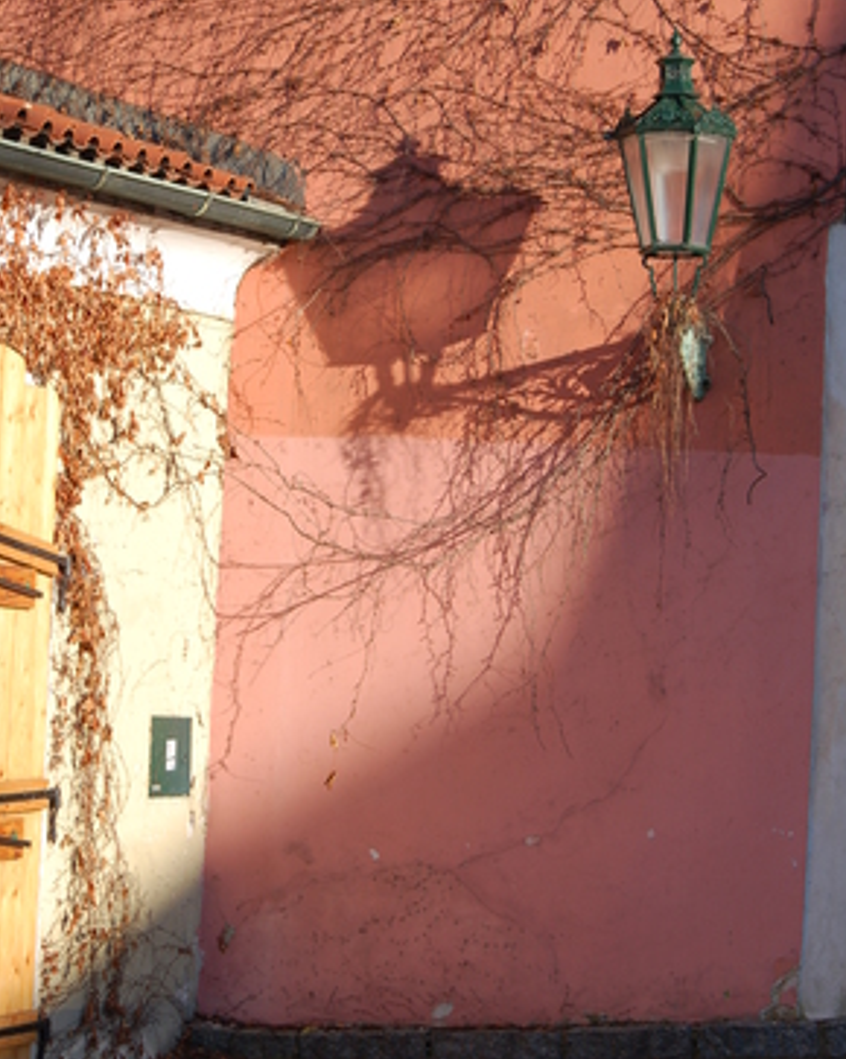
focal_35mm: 122
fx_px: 3822
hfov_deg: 12.6
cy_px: 476
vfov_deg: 15.8
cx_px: 419
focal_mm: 70
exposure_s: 1/500
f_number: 5.6
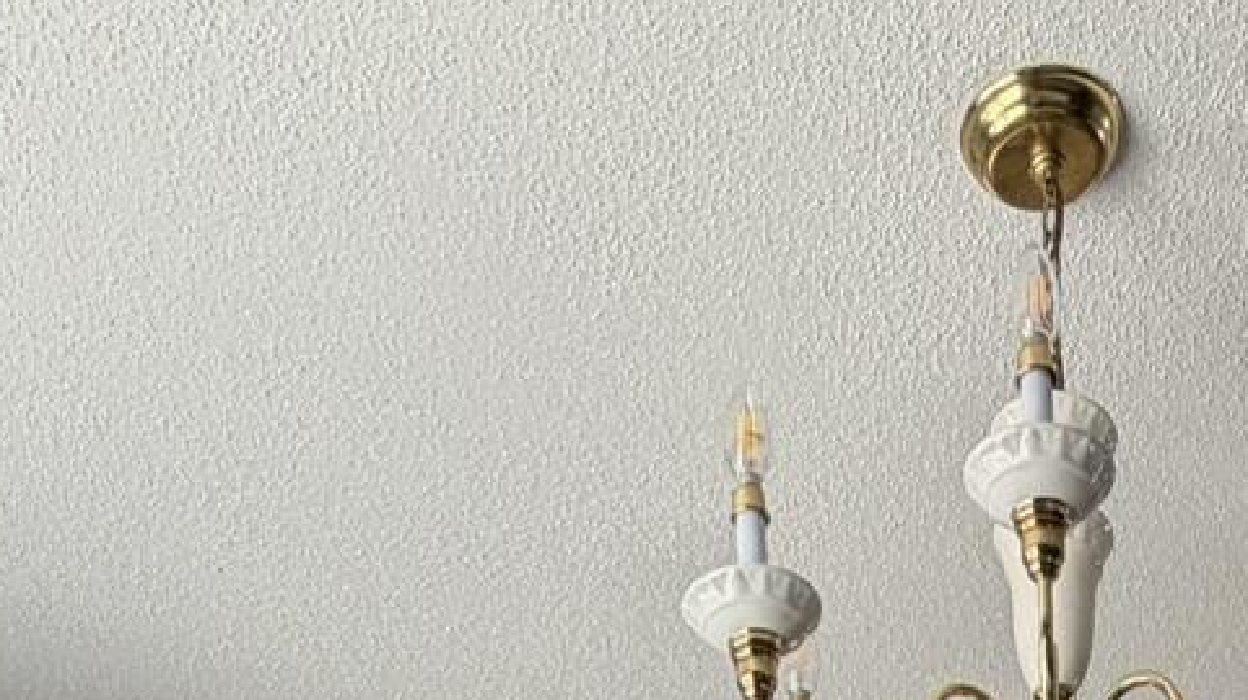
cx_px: 1087
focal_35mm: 65
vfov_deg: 11.9
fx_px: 2150
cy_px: 1976
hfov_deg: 31.1
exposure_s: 1/132
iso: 64
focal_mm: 2.22
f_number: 2.2
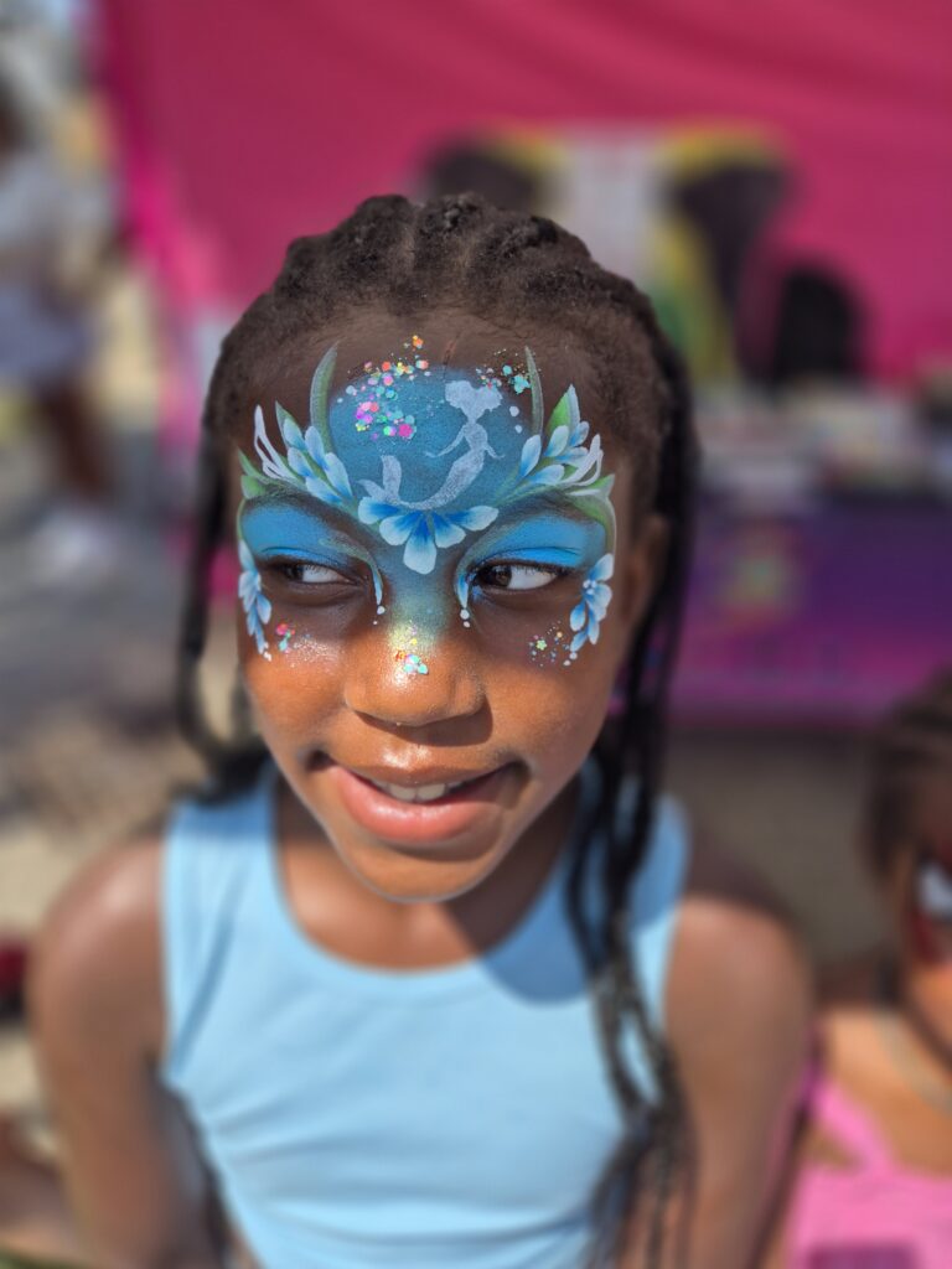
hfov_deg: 58.9
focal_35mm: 23
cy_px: 634
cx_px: 476
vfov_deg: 73.9
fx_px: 843
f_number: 1.8
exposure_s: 1/1500
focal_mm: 5.4
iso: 25
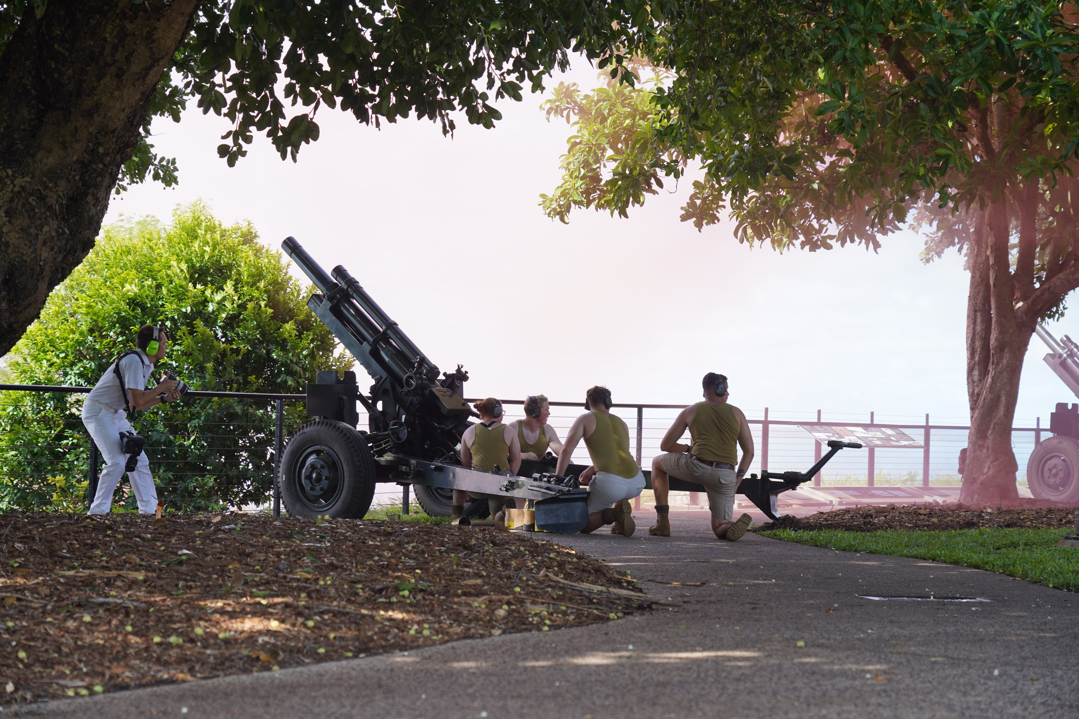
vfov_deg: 17.3
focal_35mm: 79
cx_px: 540
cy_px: 360
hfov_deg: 25.7
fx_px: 2368
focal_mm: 79
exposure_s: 1/160
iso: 100
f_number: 5.6
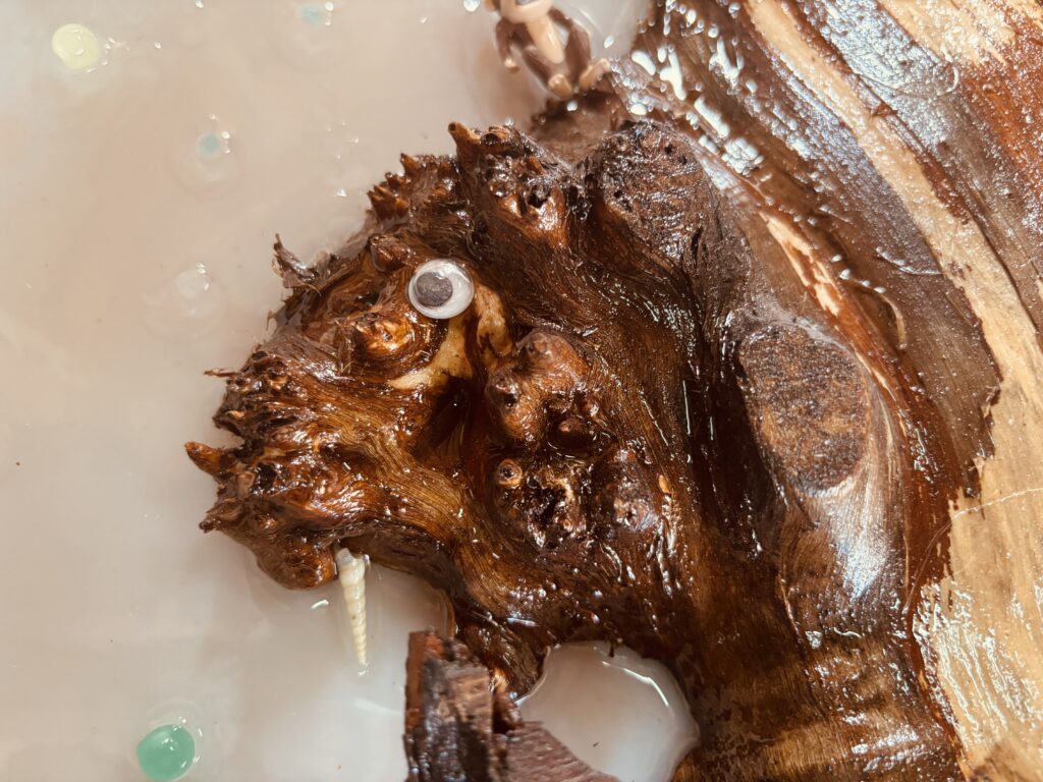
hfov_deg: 67.3
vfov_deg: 53.1
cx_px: 522
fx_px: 783
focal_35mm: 26
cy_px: 391
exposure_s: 1/60
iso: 500
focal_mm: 5.96
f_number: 1.6
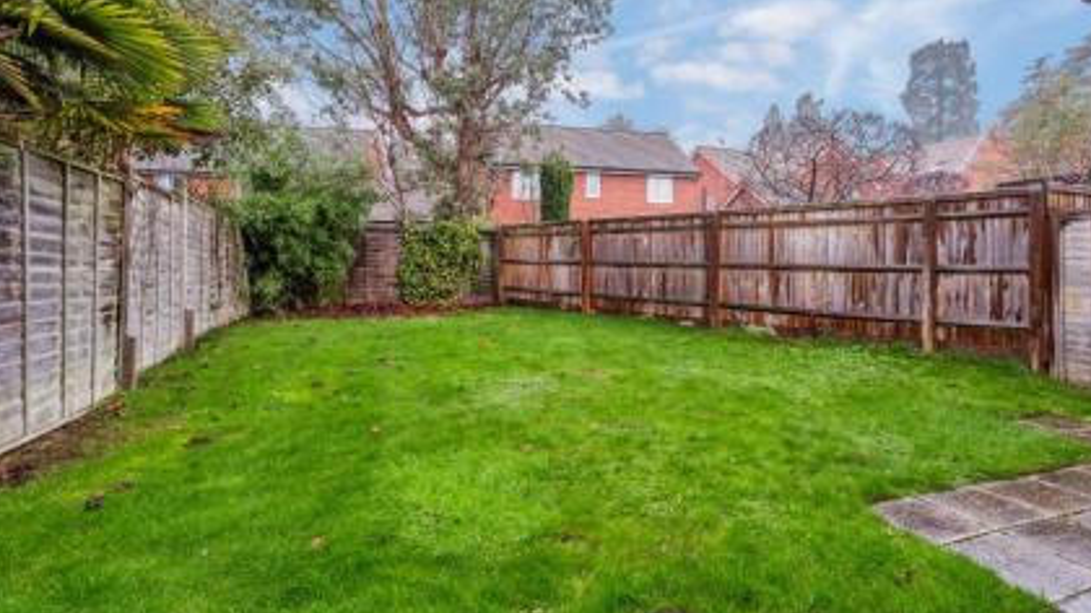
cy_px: 282
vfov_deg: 58.2
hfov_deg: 89.3
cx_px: 597
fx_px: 550
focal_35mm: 19
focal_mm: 16
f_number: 5.6
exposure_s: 1/10
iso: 320
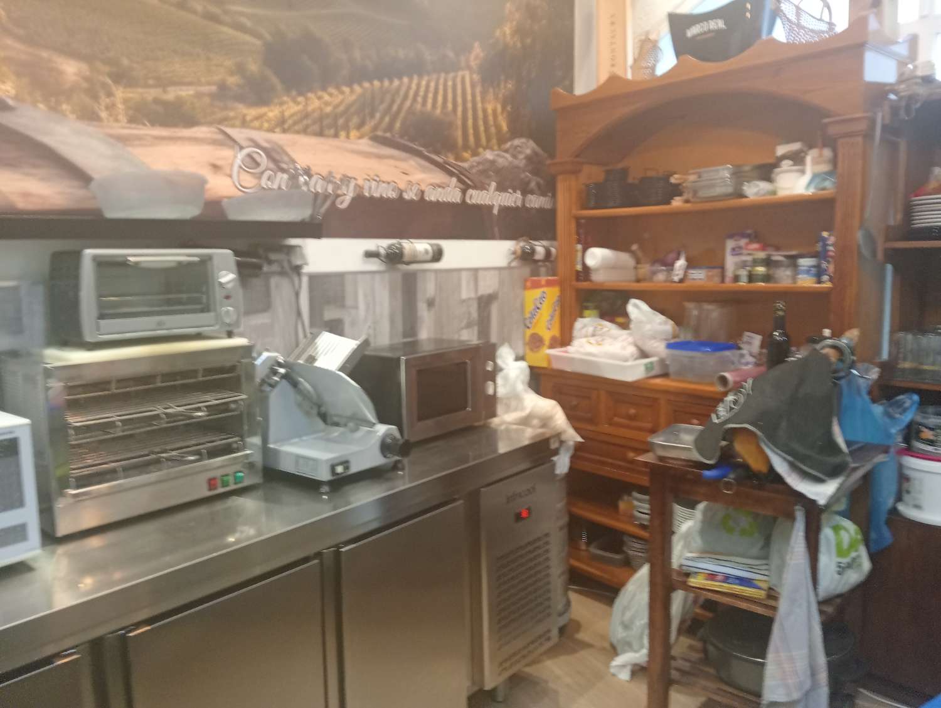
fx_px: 762
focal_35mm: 28
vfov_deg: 49.8
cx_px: 470
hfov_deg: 63.4
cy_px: 354
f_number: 1.8
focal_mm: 3.98
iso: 751
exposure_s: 1/25
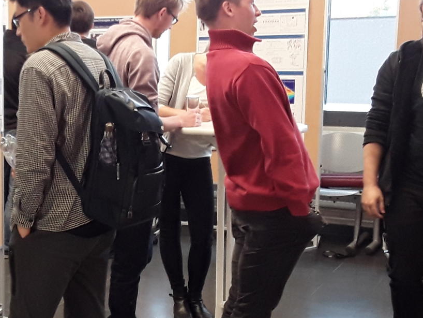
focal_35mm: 66
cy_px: 179
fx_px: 807
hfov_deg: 28.3
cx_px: 46
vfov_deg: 22.3
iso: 100
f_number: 1.9
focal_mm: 2.91
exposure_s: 1/33
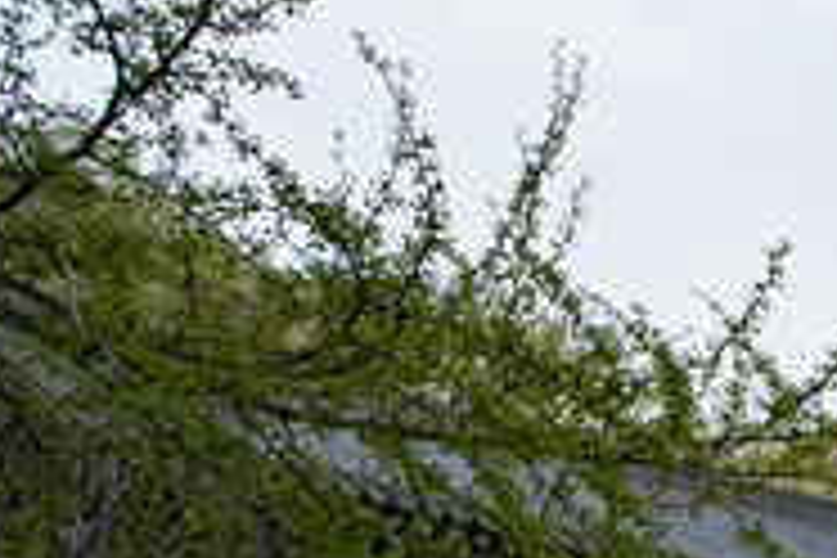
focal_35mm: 90
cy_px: 644
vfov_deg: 14.8
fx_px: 2092
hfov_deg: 18.7
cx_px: 1397
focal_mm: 24
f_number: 3.2
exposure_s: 1/20
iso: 1600
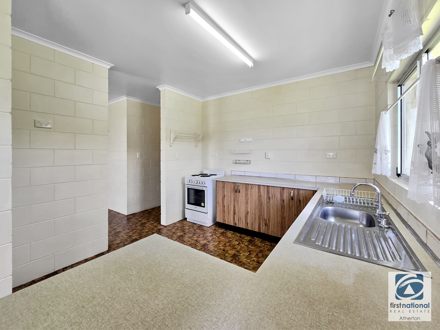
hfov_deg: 106.2
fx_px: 165
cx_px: 220
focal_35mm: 13
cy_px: 165
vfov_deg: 89.9
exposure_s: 1/100
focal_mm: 2.2
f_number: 2.2
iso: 80
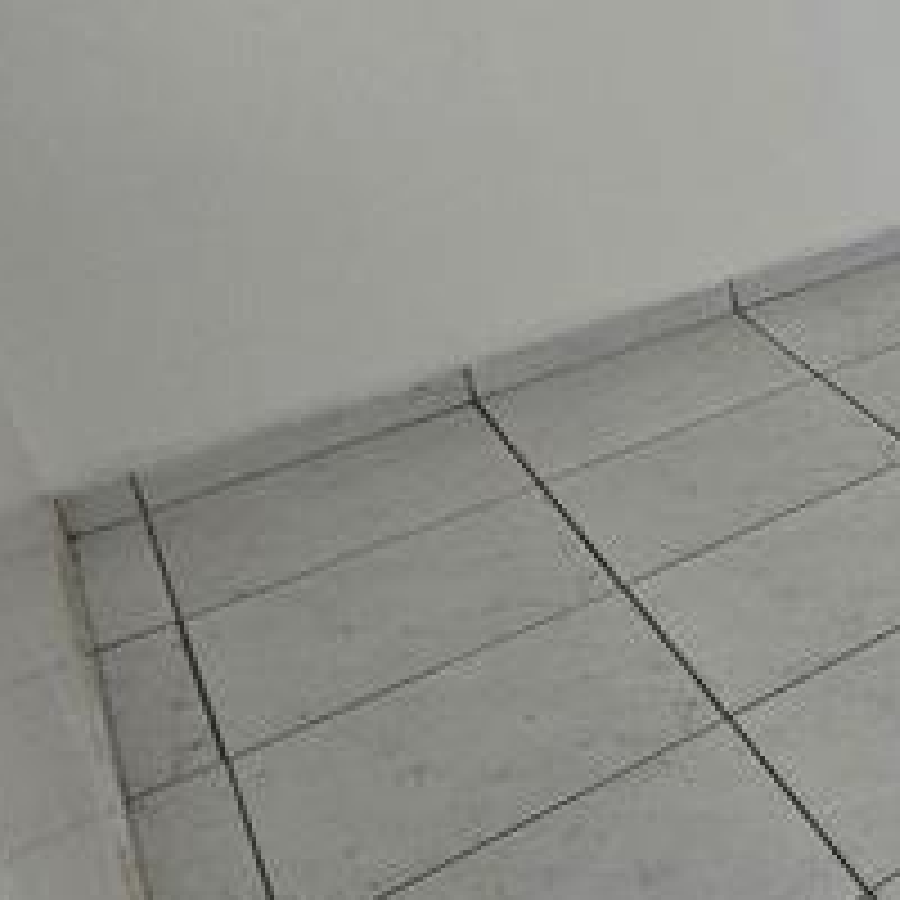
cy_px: 50
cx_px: 1706
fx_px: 1353
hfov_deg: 20.8
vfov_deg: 34.2
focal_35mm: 46
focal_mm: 2.2
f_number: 2.2
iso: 640
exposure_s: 1/60
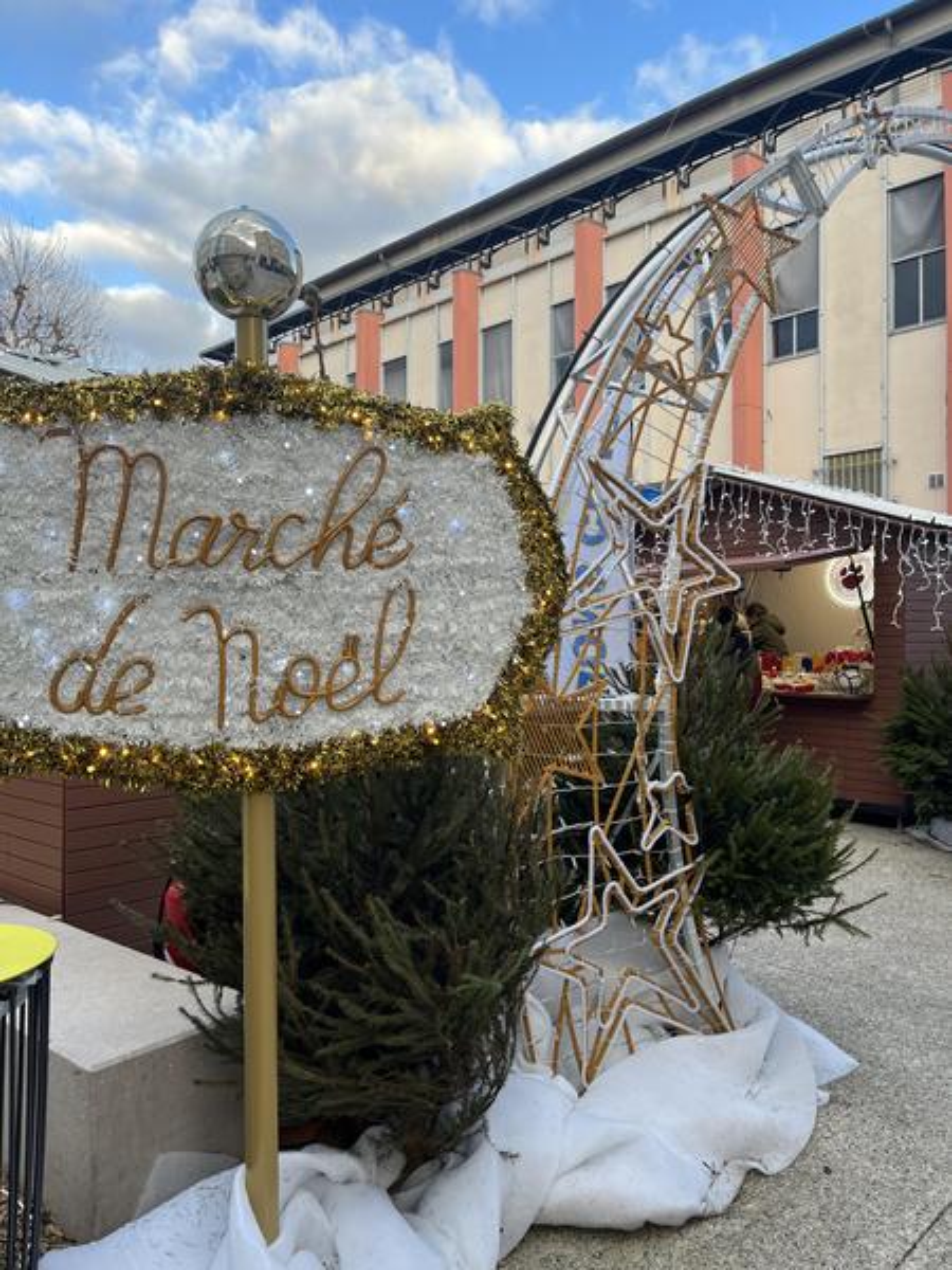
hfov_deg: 53.1
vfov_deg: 67.3
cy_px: 635
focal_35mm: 26
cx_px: 476
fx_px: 953
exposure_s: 1/232
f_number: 1.6
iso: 40
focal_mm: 5.1
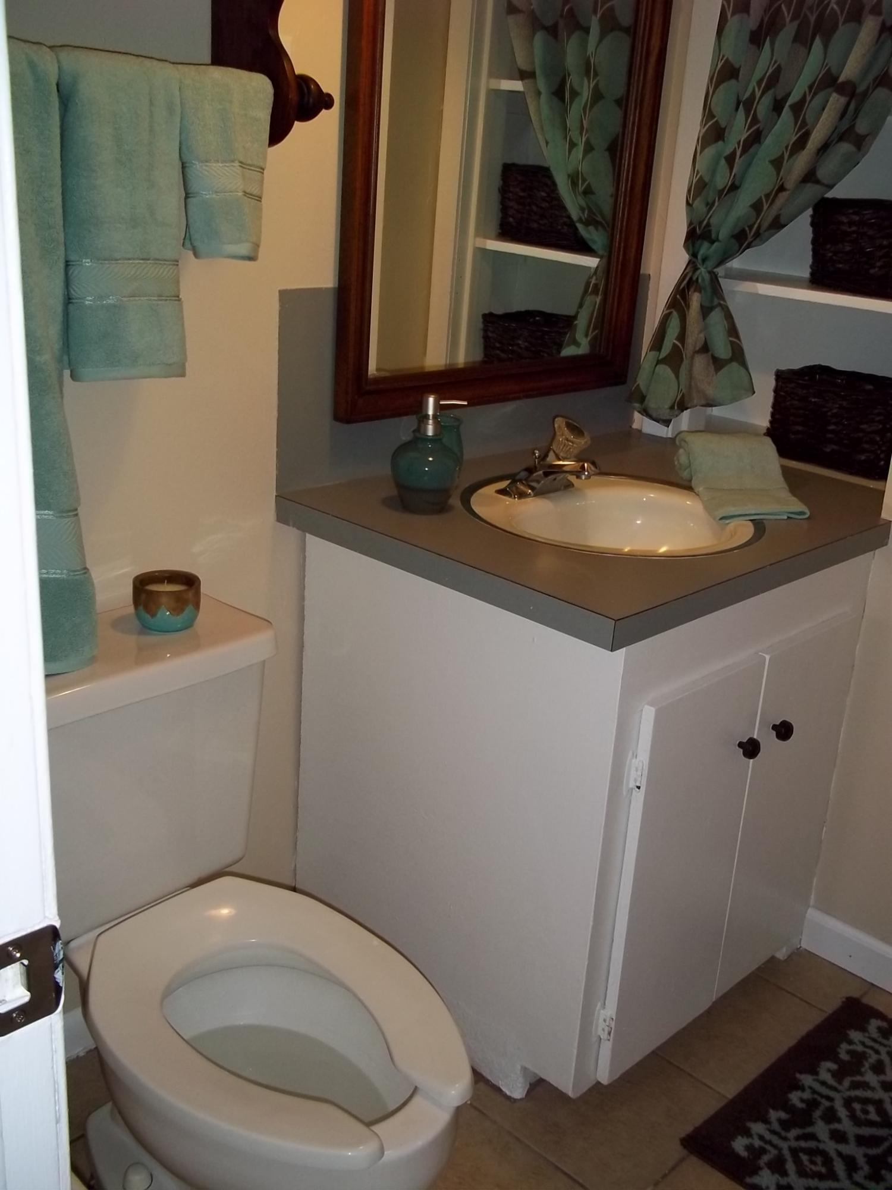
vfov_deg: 51.4
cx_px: 446
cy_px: 595
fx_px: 1237
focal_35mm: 36
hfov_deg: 39.7
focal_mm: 6.5
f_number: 3.1
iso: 160
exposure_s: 1/30
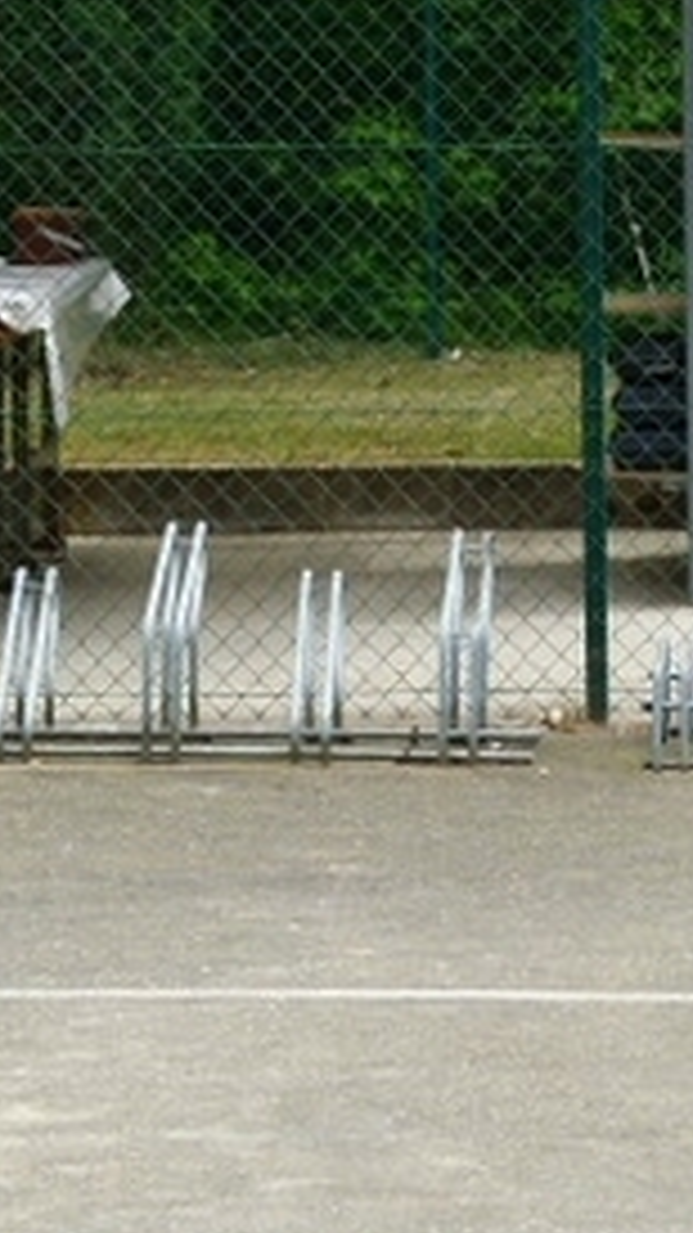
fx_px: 5851
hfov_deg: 6.8
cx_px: 662
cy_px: 351
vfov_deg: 12.0
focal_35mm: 179
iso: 100
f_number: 4
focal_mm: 13.5
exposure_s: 1/320
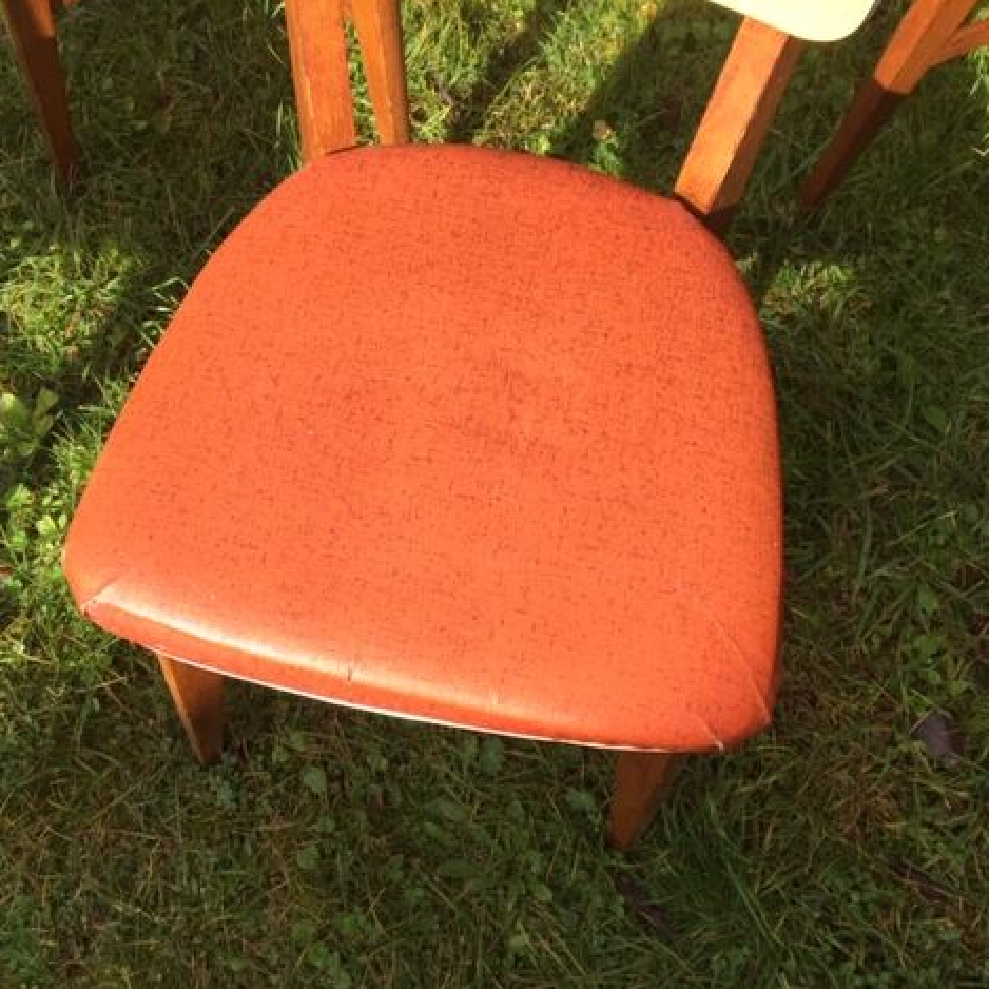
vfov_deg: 47.2
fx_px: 1131
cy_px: 502
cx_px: 420
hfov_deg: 47.1
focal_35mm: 35
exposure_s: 1/746
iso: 32
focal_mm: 4.15
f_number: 2.2
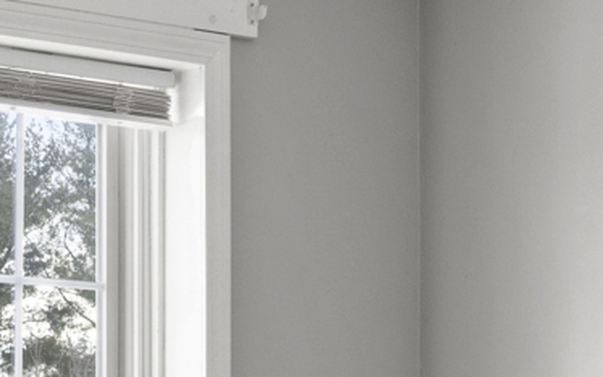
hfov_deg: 15.5
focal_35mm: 123
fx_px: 2021
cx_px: -341
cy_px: 506
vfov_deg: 10.4
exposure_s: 1/4
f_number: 9
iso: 320
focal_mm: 18
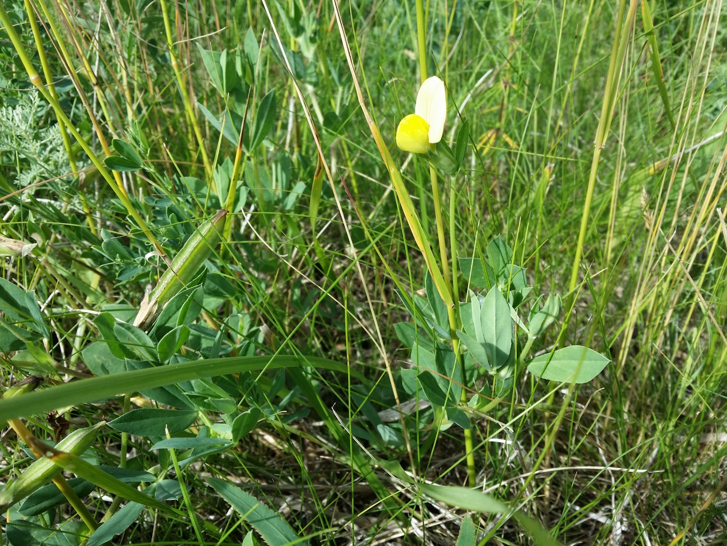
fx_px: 651
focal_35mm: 31
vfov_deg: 45.5
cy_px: 273
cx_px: 364
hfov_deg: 58.3
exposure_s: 1/618
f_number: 2.2
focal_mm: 4.13
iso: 50
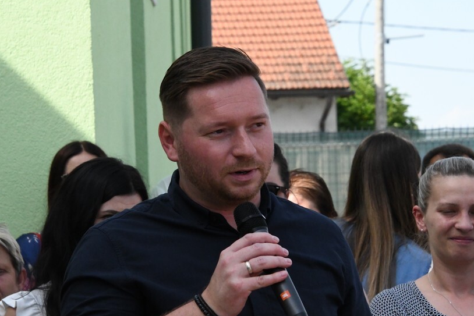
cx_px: 210
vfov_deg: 6.3
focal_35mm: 219
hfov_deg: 9.4
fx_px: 2884
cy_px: 173
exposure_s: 1/2500
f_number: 13
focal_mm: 116
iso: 6400
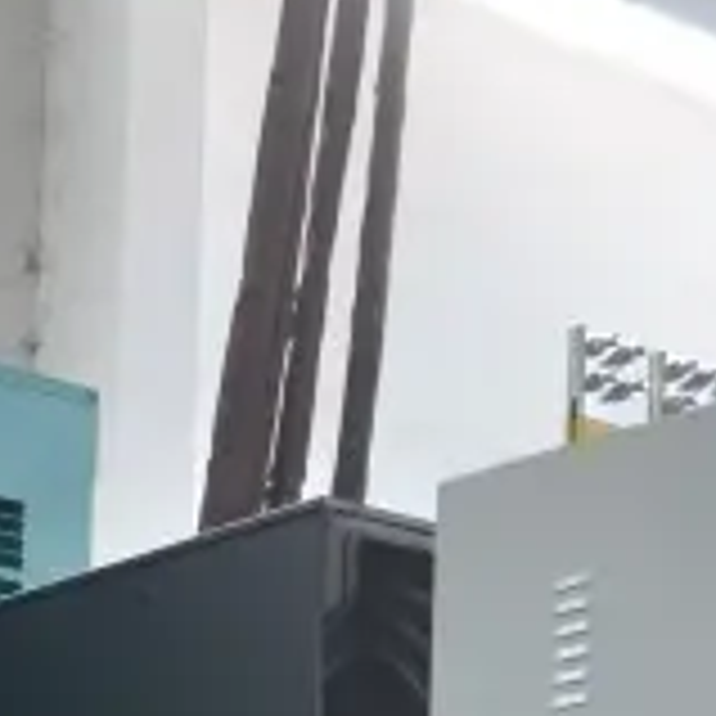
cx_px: 1076
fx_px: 3139
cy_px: 1130
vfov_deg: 12.3
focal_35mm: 134
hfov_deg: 12.4
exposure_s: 1/25
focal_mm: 21
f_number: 3.8
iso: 400
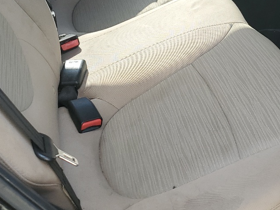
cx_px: 197
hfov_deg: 29.1
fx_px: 534
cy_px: -7
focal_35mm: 66
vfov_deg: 21.4
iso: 50
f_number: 1.5
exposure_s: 1/312
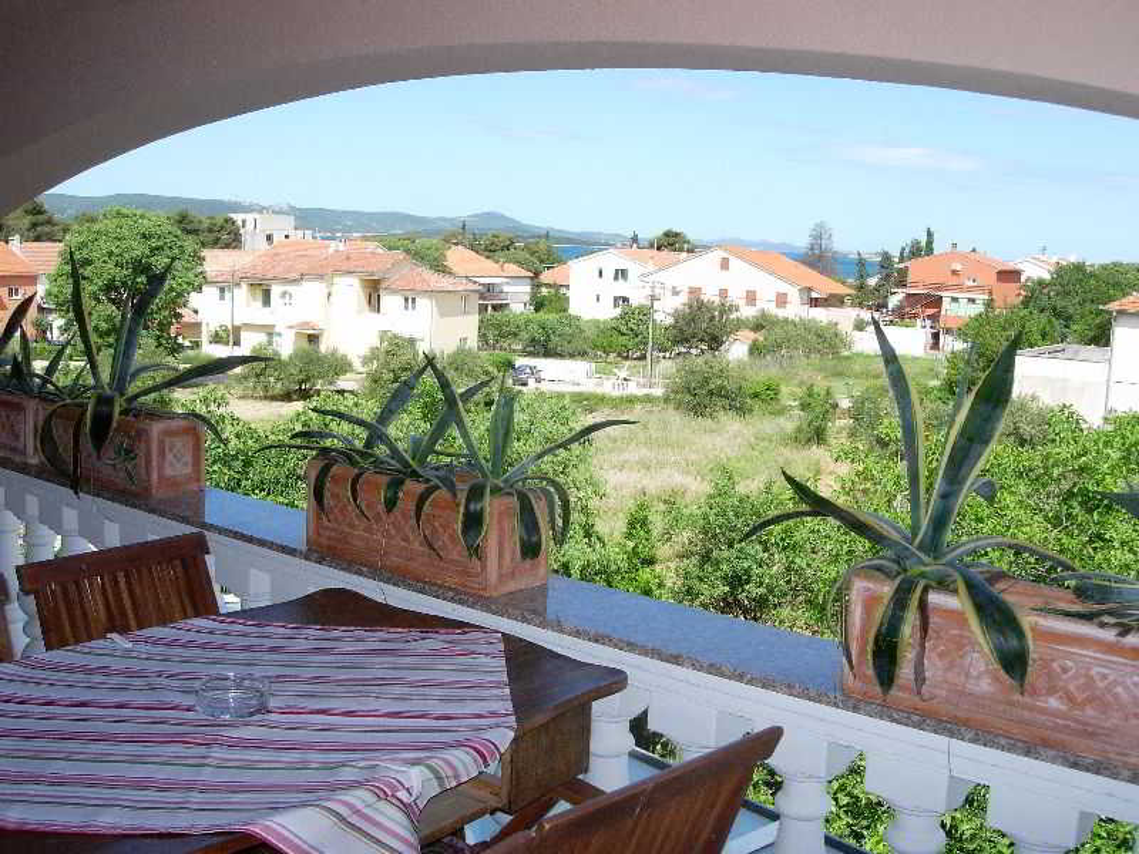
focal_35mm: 38
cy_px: 427
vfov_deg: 37.7
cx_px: 570
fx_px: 1250
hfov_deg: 49.0
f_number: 4.8
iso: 79
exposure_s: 1/443
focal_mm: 7.8
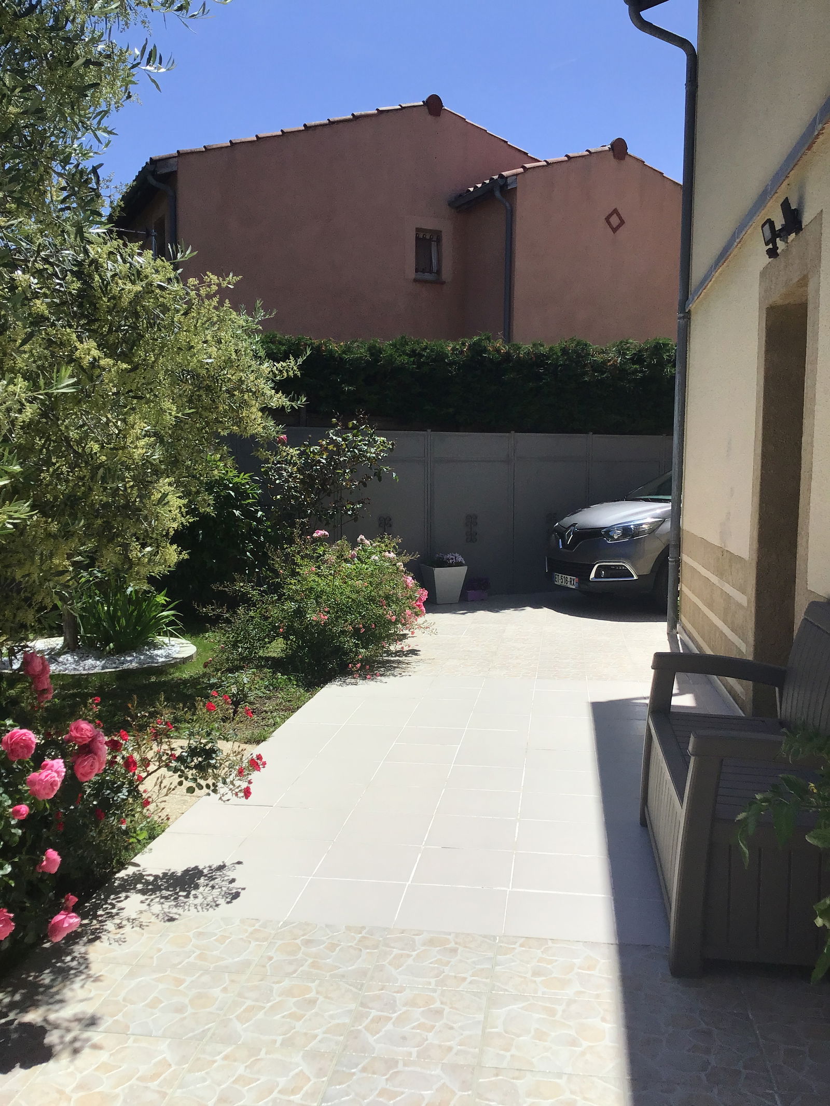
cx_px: 415
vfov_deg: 58.3
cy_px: 553
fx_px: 991
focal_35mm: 31
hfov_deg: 45.4
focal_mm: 3.3
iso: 25
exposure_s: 1/2146
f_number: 2.4
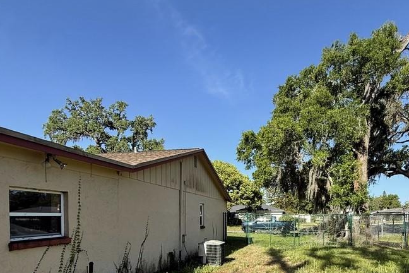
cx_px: 249
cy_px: 221
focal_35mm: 23
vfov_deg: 51.5
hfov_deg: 75.1
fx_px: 261
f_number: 2.2
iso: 50
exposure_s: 1/914
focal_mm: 2.22
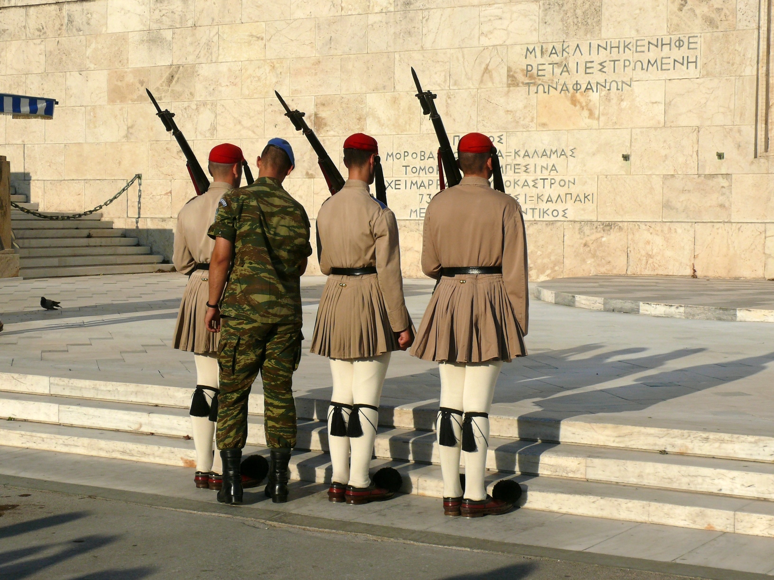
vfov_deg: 21.9
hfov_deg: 29.0
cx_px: 387
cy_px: 290
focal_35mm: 67
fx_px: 1498
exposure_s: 1/400
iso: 100
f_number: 5.6
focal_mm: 13.1
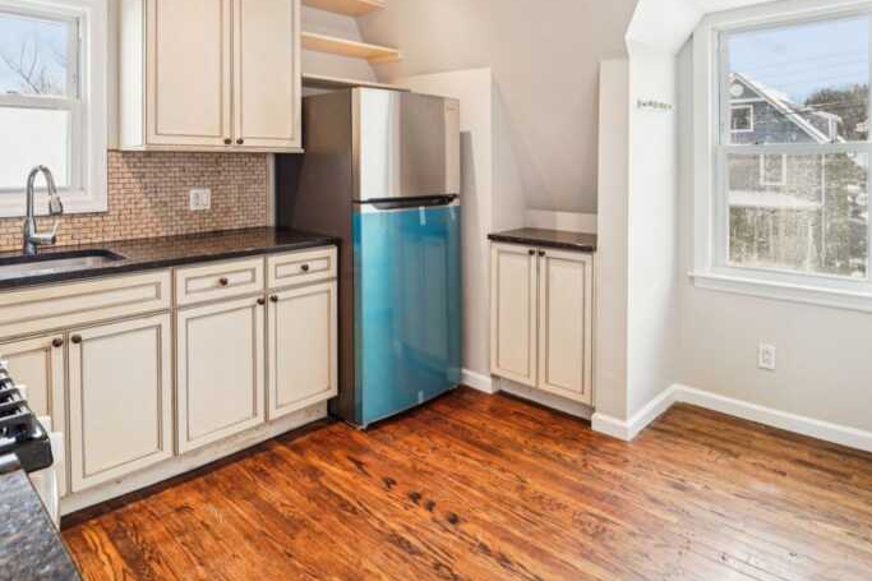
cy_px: 151
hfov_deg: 80.9
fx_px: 509
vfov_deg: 56.8
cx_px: 388
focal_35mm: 21
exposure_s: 1/30
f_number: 8
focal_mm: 14
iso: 400
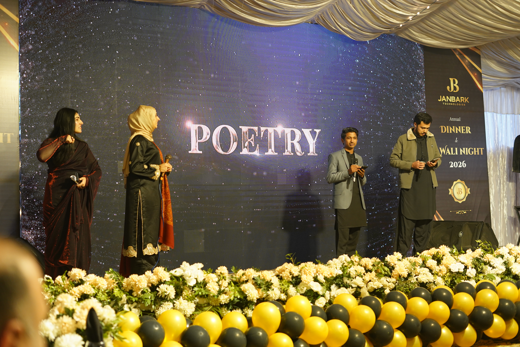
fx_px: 722
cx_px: 260
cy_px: 174
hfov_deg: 39.6
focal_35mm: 50
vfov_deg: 27.0
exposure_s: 1/160
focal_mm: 50
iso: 1250
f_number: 2.8
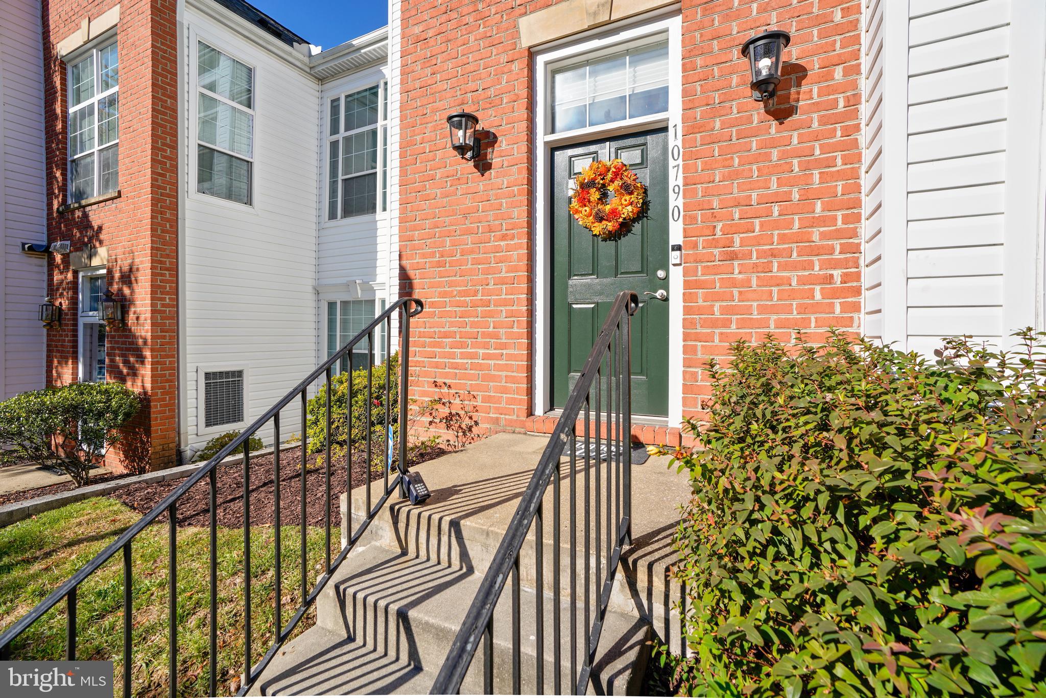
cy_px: 349
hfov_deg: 96.7
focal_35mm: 16
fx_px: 465
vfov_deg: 73.8
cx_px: 523
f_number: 6.7
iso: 100
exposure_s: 1/350
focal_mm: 16
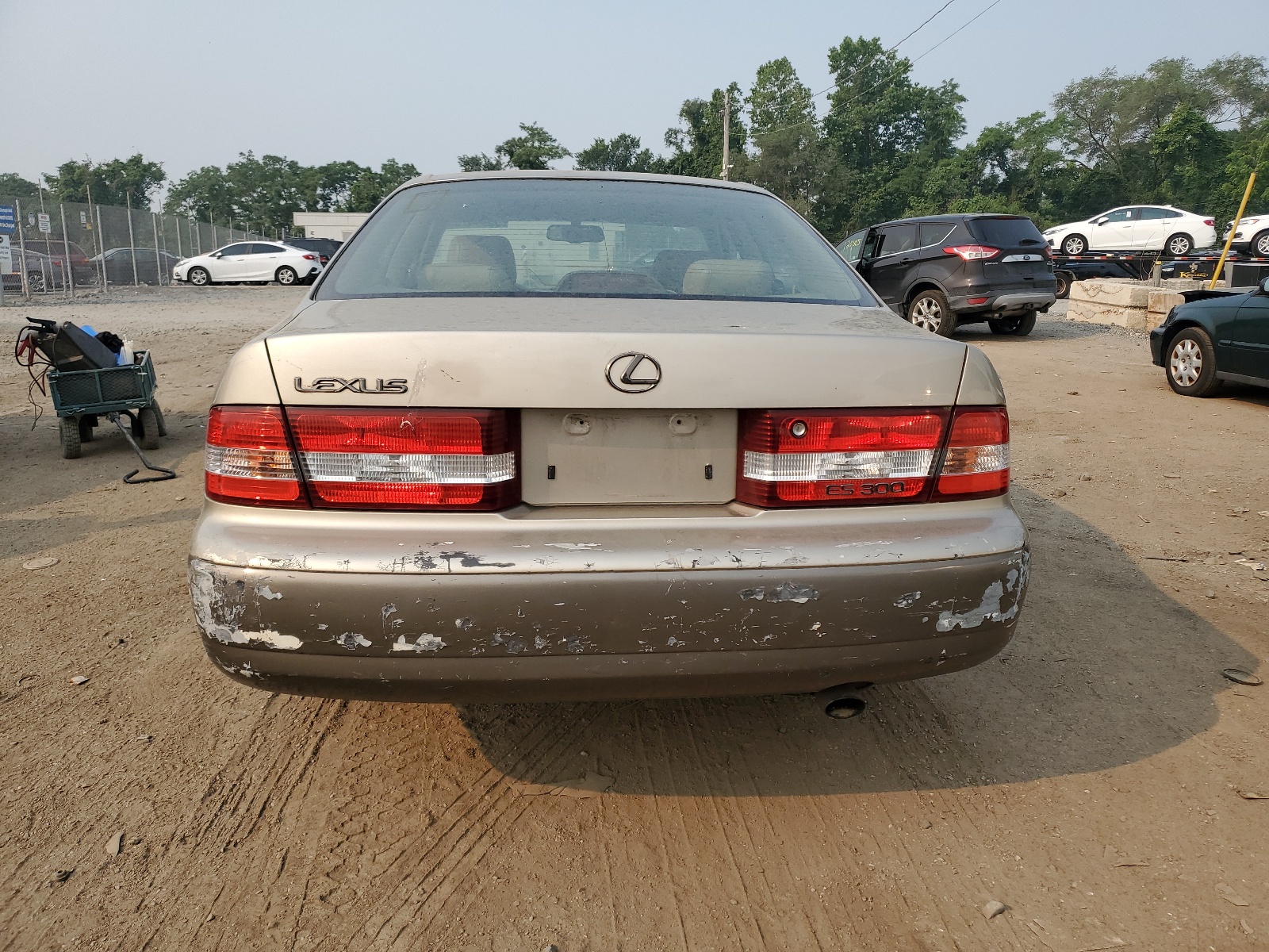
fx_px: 953
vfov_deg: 53.1
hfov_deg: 67.3
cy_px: 476
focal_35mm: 26
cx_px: 634
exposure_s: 1/2500
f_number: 1.5
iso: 50
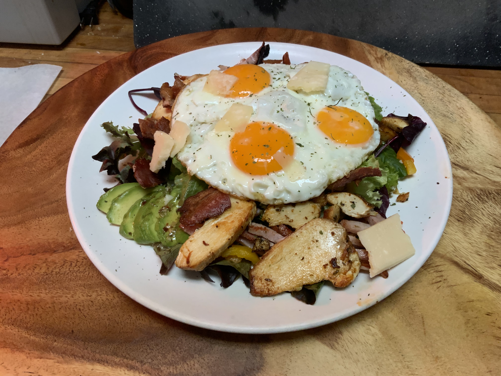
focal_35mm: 29
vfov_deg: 48.2
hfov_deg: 61.7
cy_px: 188
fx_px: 420
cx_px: 250
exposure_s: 1/60
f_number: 1.8
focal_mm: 3
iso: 125
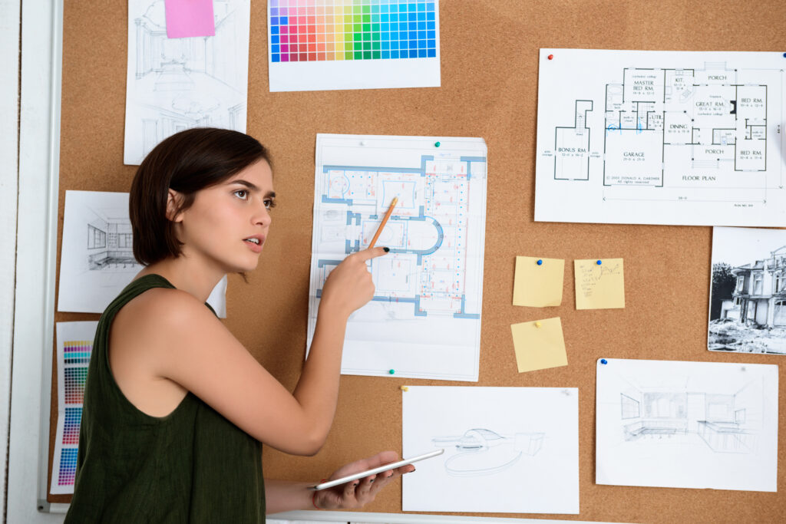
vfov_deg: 24.2
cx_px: 393
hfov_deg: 35.6
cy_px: 262
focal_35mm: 56
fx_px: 1223
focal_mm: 56
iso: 100
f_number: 5
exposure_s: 1/160
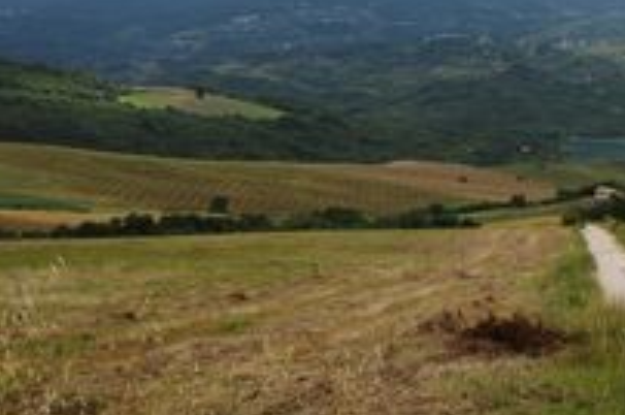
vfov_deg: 22.7
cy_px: -5
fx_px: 988
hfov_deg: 24.8
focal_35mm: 57
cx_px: 987
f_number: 9
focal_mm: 12
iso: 200
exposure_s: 1/320
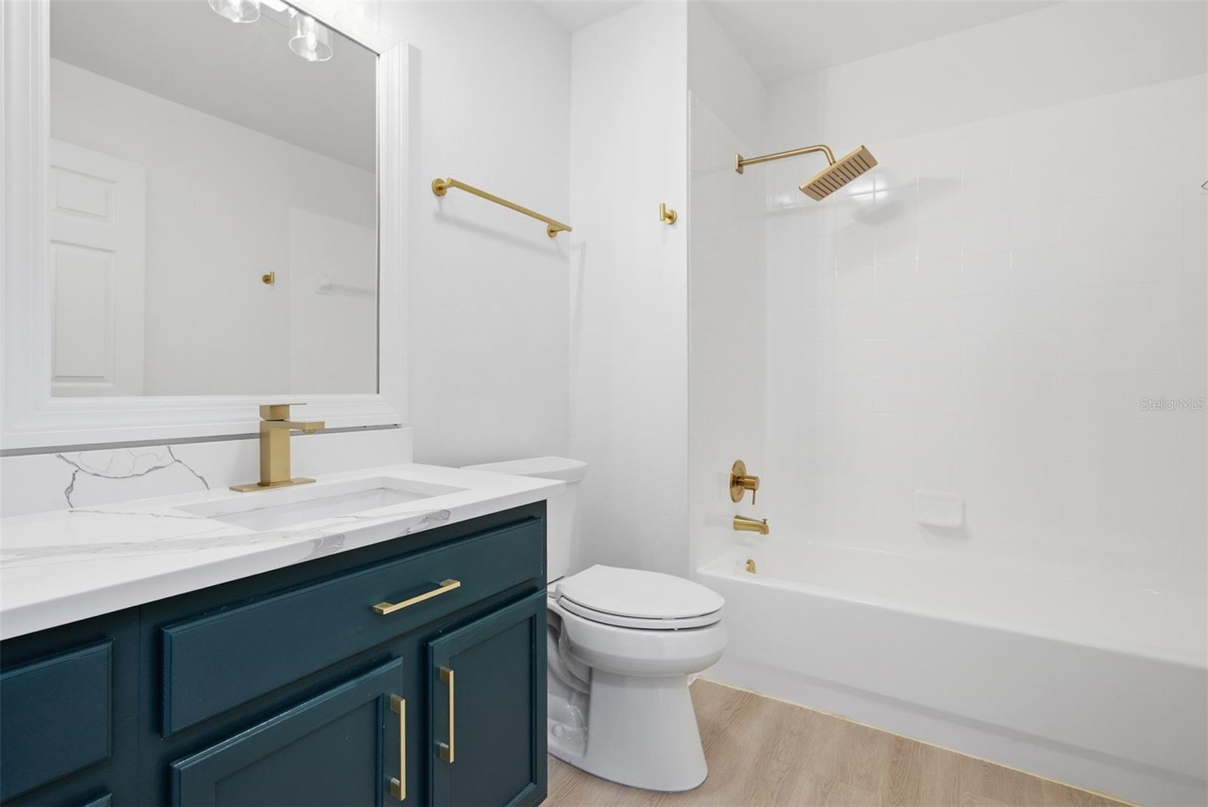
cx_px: 604
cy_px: 404
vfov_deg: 73.8
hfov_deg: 96.7
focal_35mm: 16
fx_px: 537
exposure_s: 1/40
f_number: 9
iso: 250
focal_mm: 16
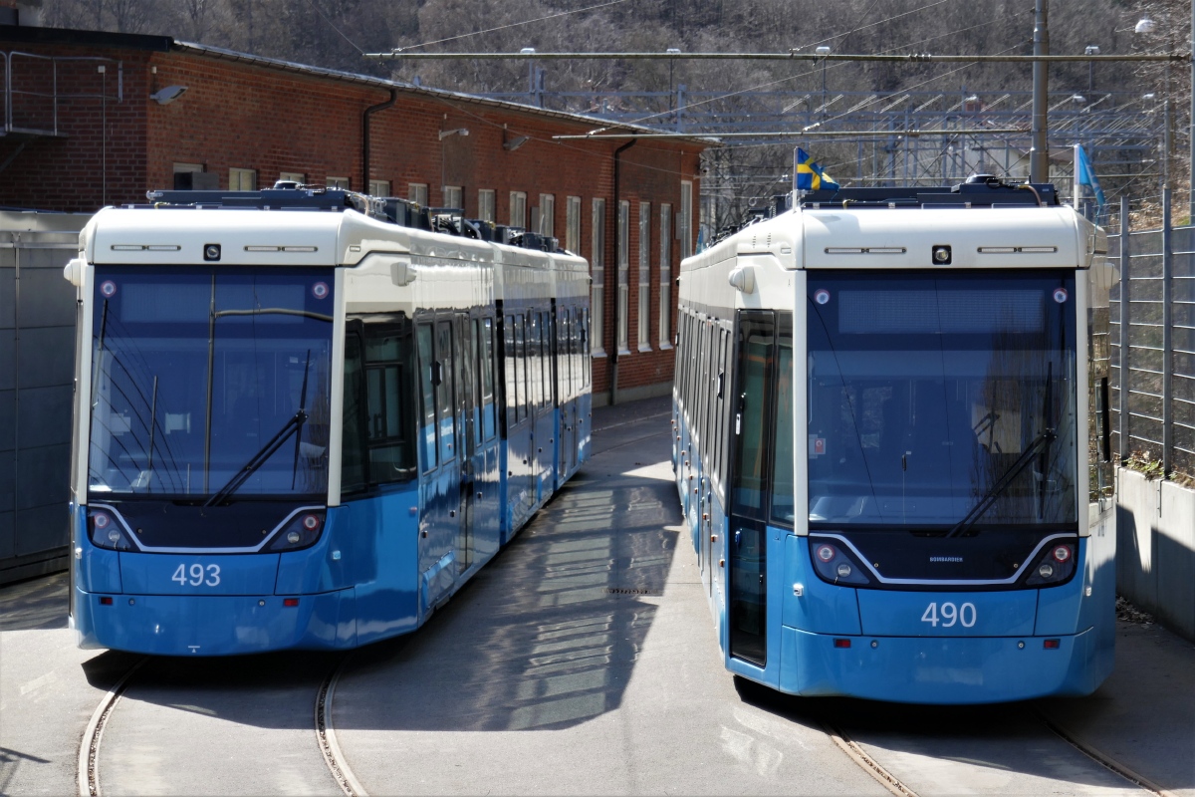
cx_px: 598
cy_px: 398
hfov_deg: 19.8
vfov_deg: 13.3
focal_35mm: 103
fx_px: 3419
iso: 125
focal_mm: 37.6
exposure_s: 1/250
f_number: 5.2
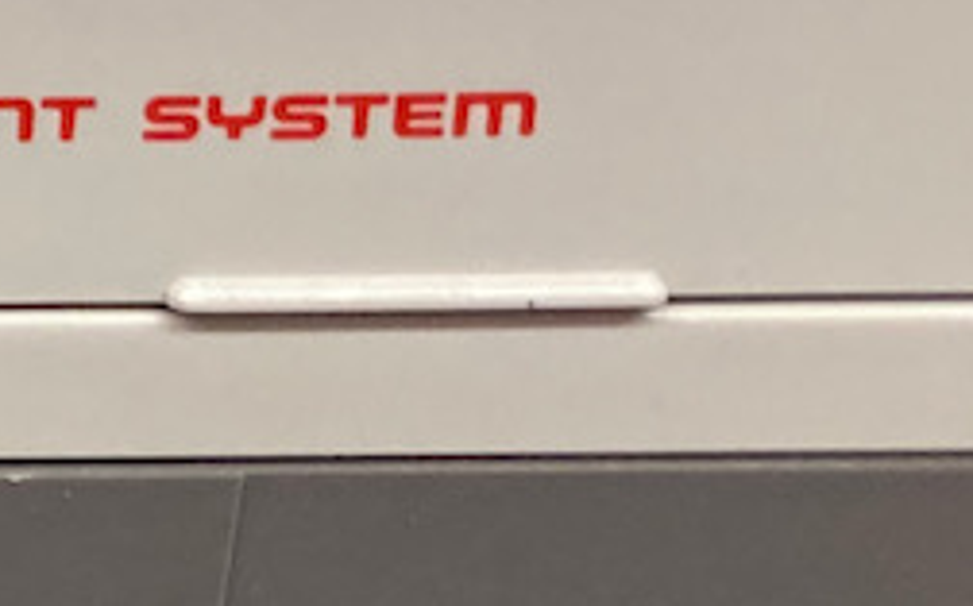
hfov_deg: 12.2
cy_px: -459
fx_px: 4001
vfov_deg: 8.4
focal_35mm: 151
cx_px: -1019
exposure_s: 1/60
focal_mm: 3.99
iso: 160
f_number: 1.8
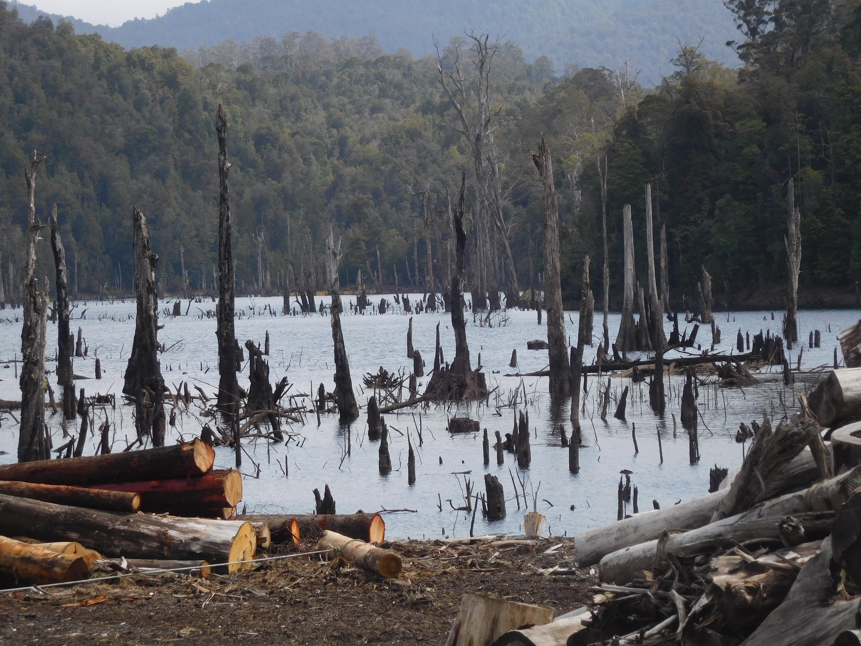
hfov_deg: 9.9
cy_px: 323
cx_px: 430
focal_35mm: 200
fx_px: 4975
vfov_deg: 7.4
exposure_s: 1/500
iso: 125
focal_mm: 35.7
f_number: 5.4
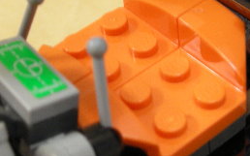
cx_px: 124
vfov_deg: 14.2
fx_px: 627
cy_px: 84
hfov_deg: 22.6
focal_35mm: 92
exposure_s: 1/3.9
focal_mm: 5.8
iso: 177
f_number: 3
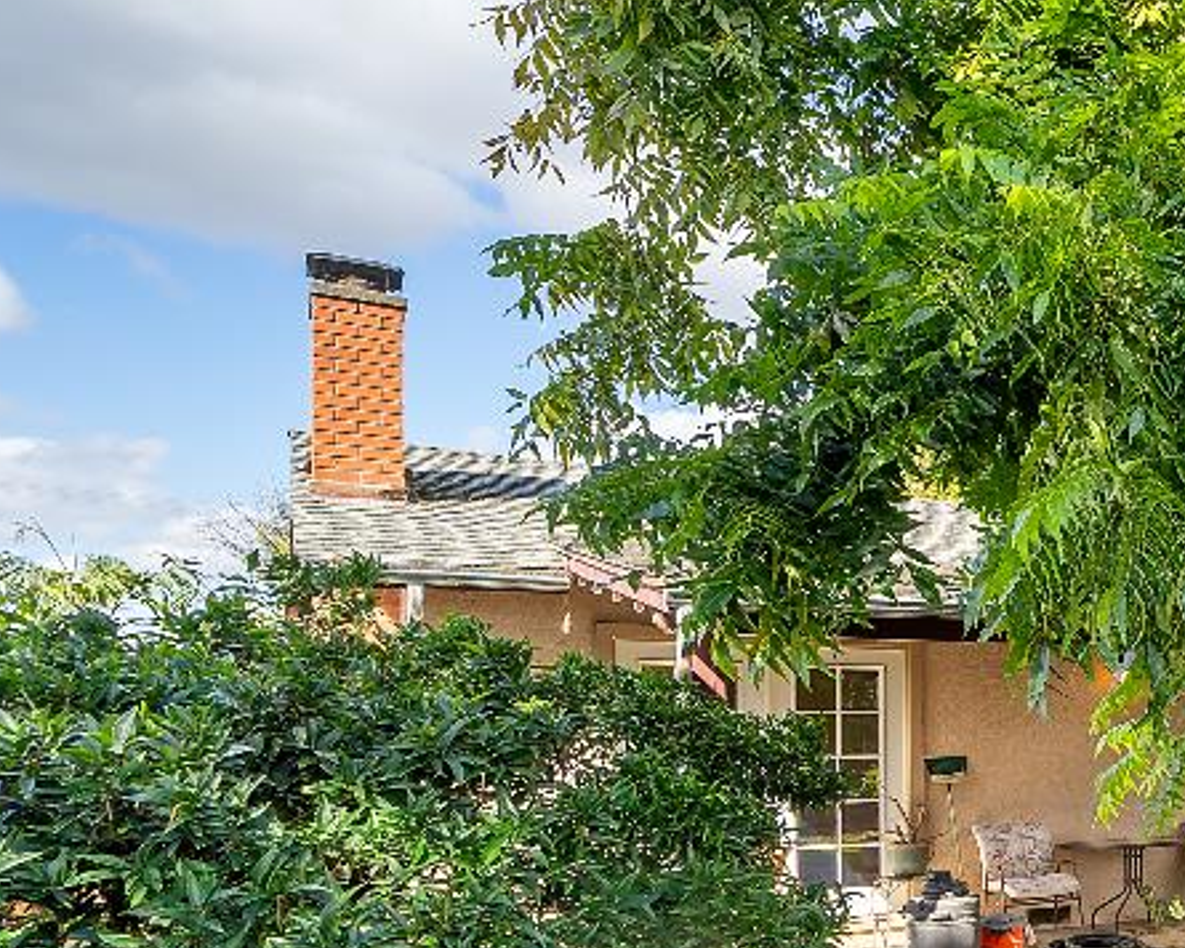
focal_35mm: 38
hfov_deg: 31.7
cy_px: 735
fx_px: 1333
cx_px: 1656
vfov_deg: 38.0
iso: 100
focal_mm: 12
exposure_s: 1/125
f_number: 5.6
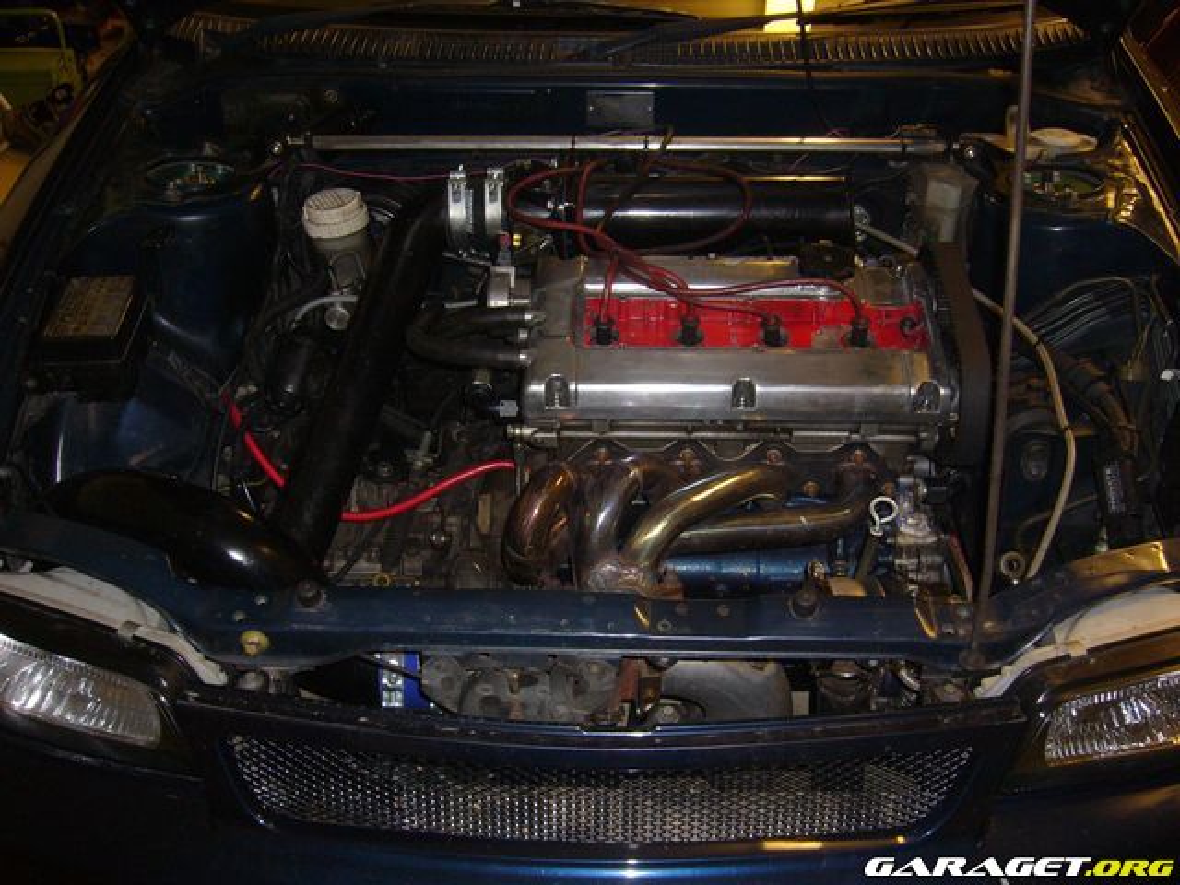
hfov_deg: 52.6
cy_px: 442
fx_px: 1193
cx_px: 590
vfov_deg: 40.7
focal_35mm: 35
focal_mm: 5.8
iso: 80
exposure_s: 1/8
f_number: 2.8
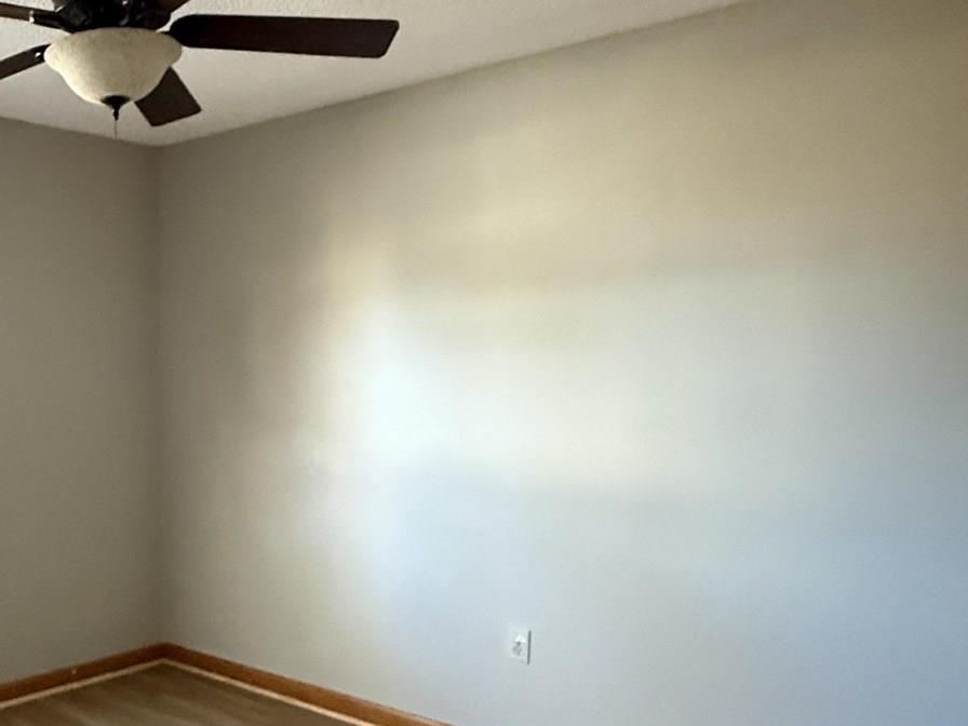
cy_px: 354
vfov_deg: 39.7
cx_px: 86
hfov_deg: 46.1
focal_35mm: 36
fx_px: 1007
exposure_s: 1/57
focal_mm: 2.22
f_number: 2.2
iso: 1250
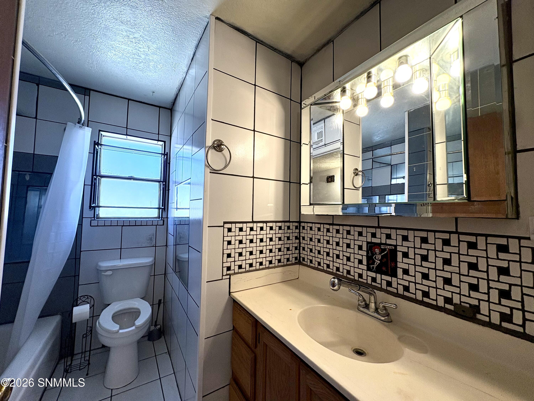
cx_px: 267
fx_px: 216
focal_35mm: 14
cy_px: 200
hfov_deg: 102.1
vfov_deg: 85.7
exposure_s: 1/120
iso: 125
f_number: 2.2
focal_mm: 2.22
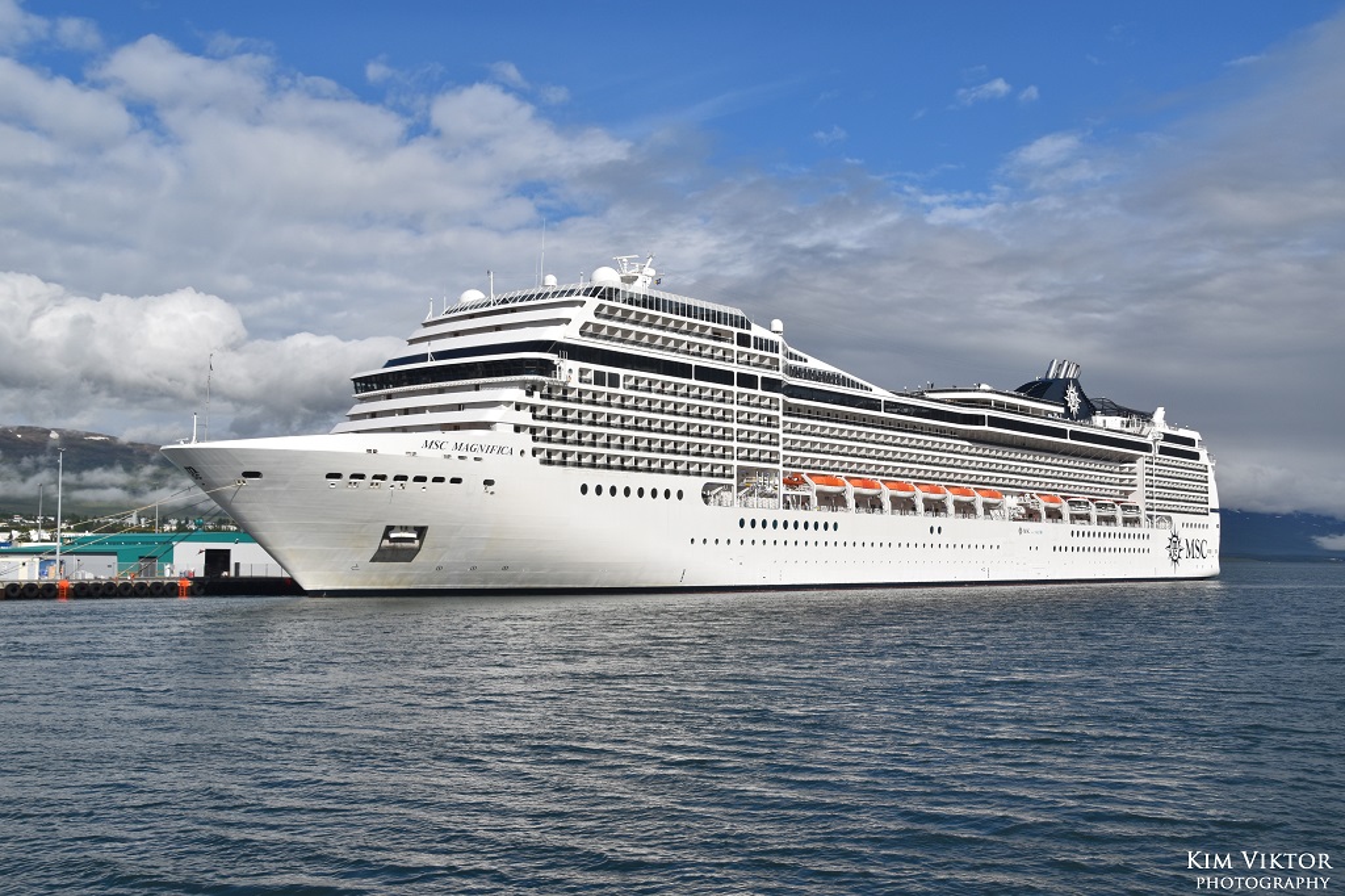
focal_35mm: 38
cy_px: 448
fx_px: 1401
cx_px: 672
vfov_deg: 35.5
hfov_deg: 51.3
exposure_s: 1/640
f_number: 13
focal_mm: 25
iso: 200
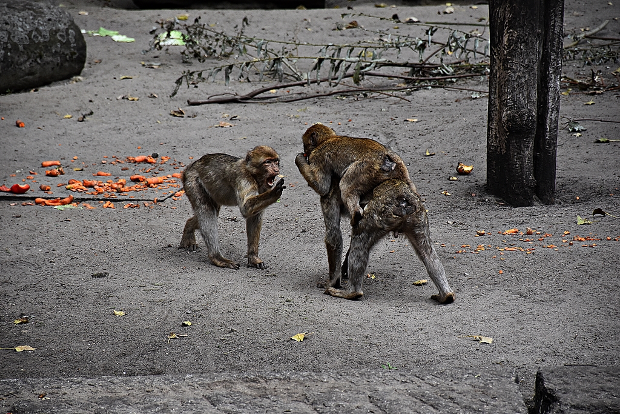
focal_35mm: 210
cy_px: 207
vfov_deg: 6.5
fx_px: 3617
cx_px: 310
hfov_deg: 9.8
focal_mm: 140
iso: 800
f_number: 5.6
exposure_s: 1/640
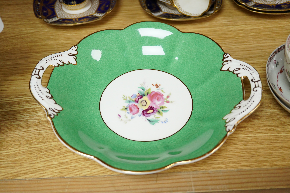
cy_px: 96
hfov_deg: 43.6
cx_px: 145
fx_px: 362
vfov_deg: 29.9
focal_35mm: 45
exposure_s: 1/640
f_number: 3.5
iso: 2500
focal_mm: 30
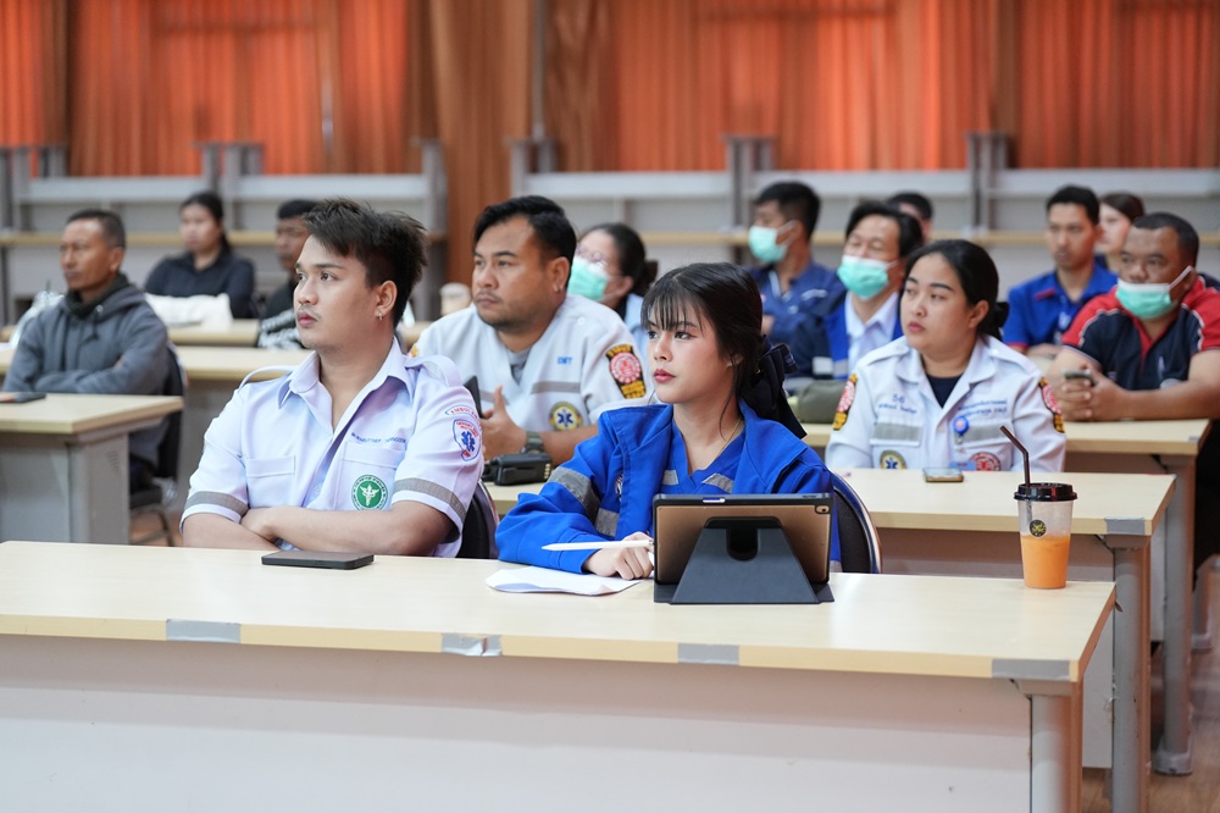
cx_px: 610
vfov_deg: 19.4
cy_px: 406
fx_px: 2371
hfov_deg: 28.9
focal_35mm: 70
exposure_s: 1/200
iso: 3200
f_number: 2.8
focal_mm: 70
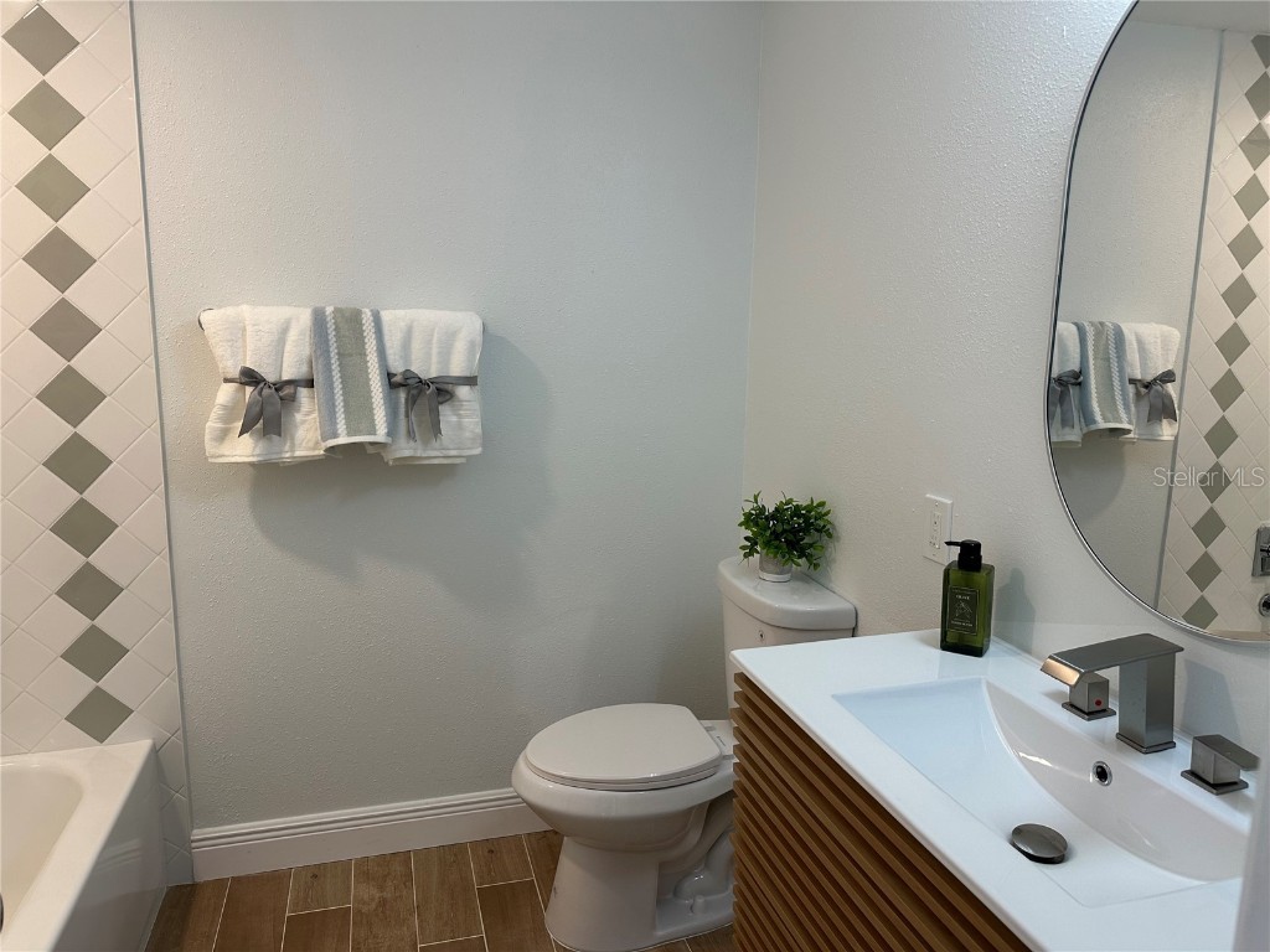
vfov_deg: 56.8
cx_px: 635
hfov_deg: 71.6
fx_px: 881
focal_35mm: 24
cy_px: 476
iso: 100
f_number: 1.78
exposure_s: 1/120
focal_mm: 6.86
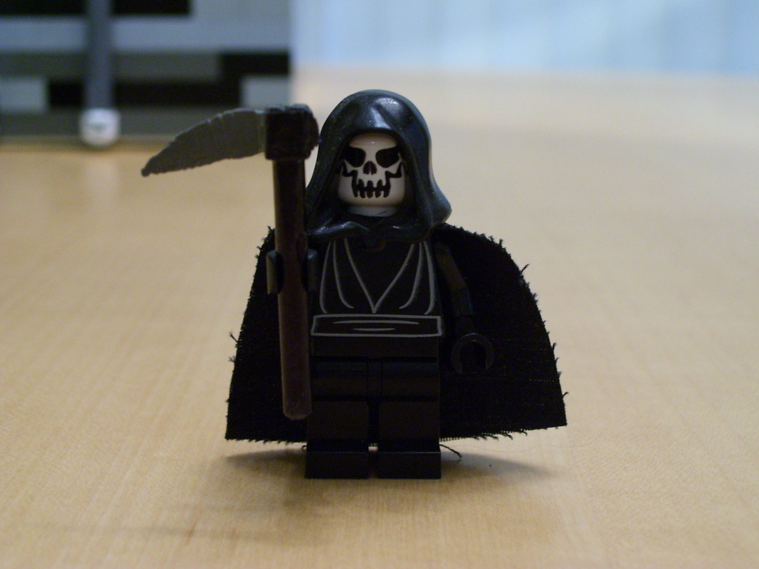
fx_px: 1228
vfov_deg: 26.1
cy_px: 284
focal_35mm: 56
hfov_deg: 34.3
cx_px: 380
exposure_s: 1/8
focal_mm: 9.4
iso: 160
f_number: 3.4
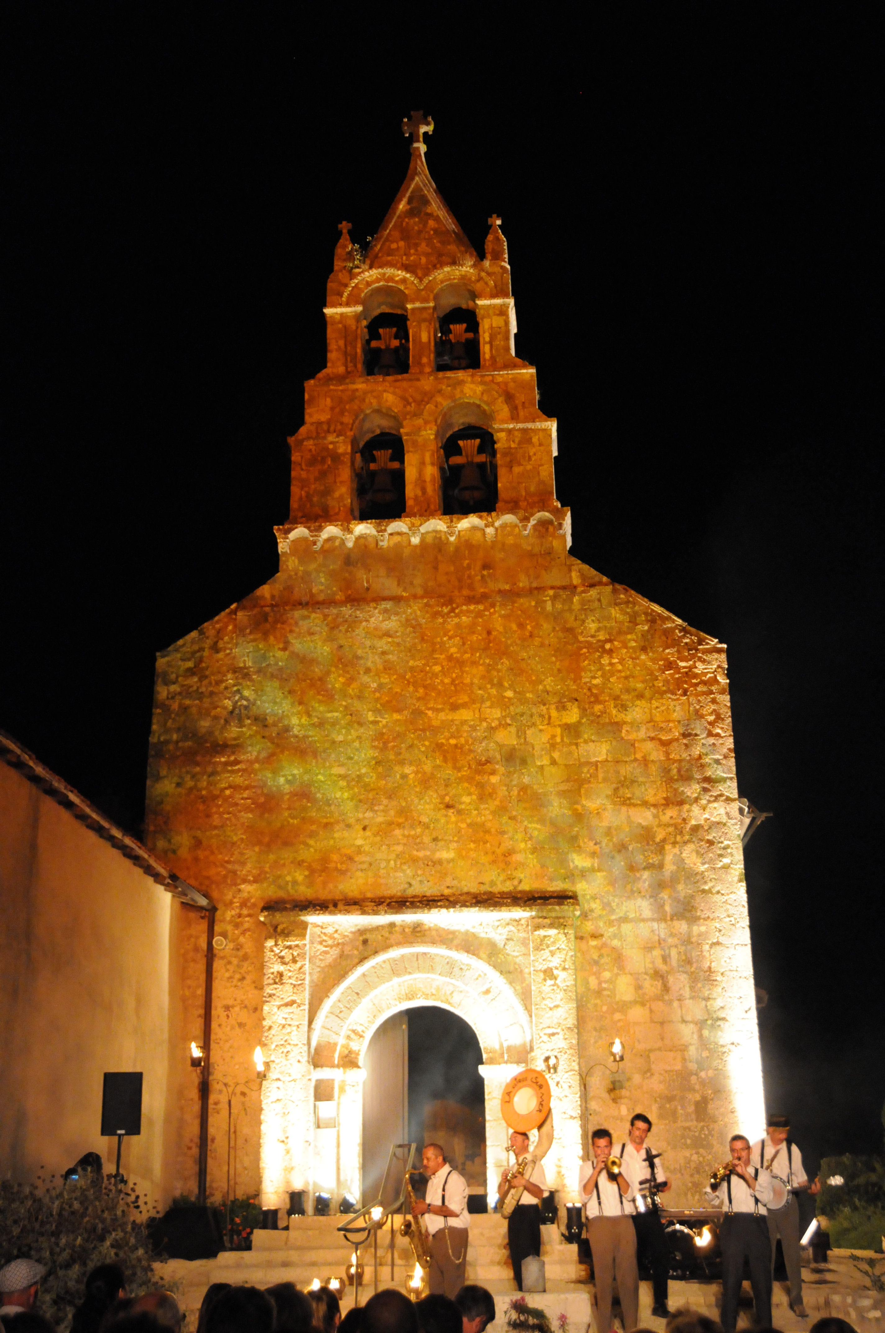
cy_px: 666
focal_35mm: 40
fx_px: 1497
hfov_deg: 32.9
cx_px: 442
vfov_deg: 48.0
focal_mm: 27
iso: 3200
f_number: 4
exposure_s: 1/15
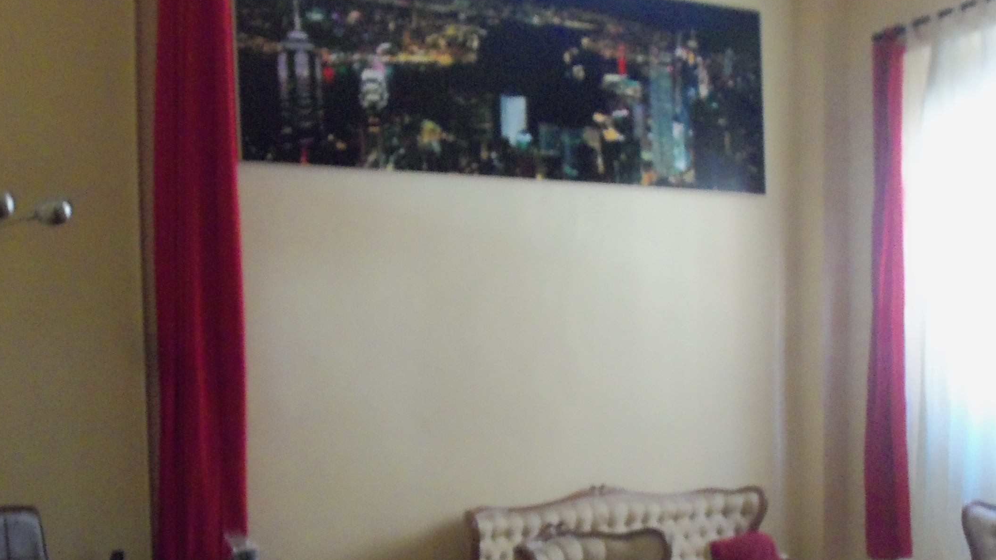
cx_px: 494
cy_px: 441
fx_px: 1136
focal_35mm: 43
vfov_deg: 27.2
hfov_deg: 47.4
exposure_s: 1/3.33
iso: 400
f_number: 3.4
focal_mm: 5.2
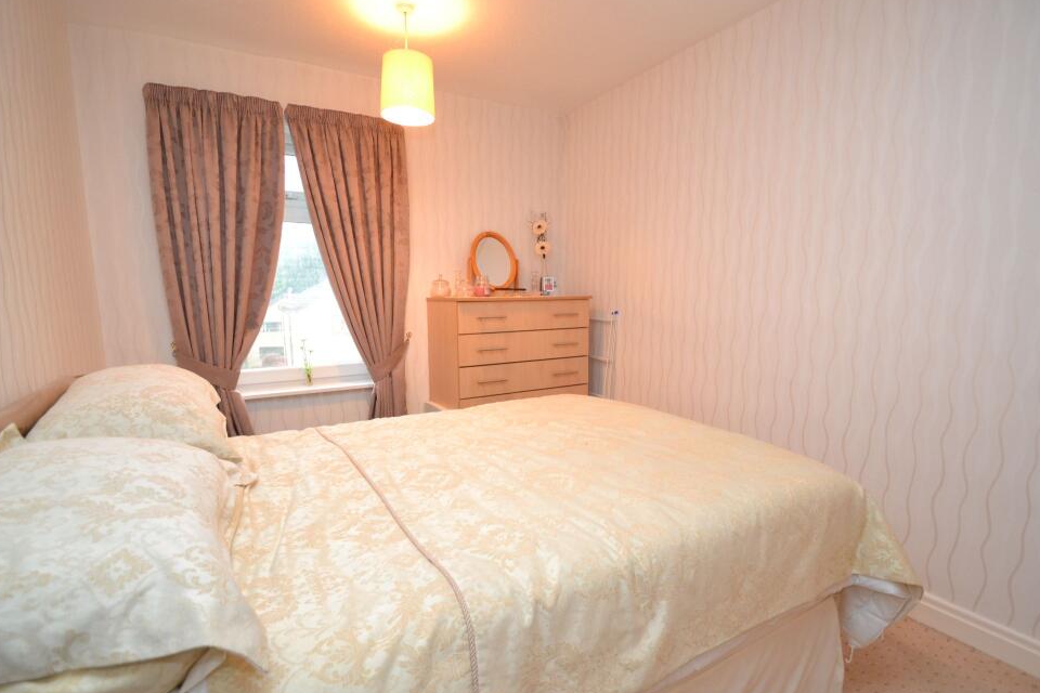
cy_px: 357
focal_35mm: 16
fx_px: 462
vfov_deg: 73.7
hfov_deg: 96.7
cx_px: 522
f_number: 3.5
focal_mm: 10
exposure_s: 1/60
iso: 1000
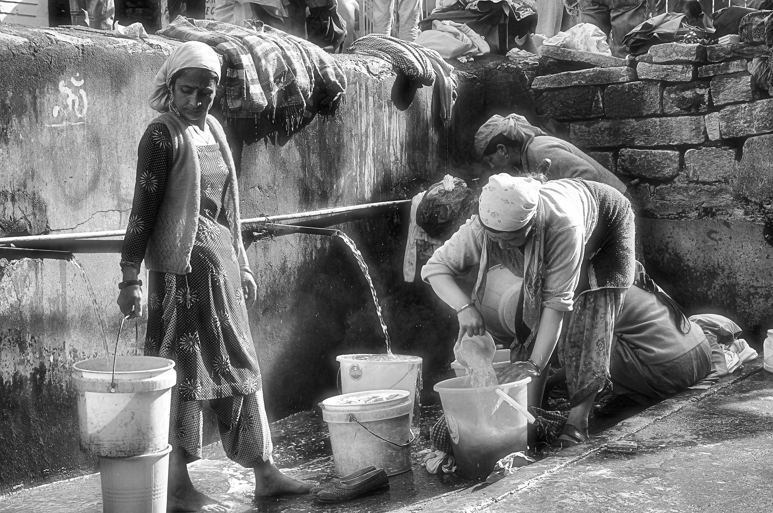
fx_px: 1673
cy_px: 256
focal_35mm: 78
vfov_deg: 17.4
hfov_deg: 26.0
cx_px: 386
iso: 200
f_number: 7.1
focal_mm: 52
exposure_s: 1/200
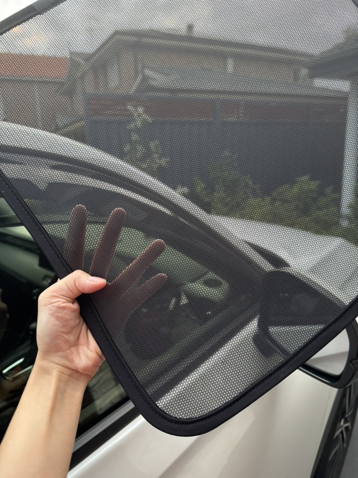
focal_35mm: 24
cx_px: 179
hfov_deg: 56.8
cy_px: 239
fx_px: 331
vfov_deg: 71.6
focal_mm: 6.76
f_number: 1.78
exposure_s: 1/82
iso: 200
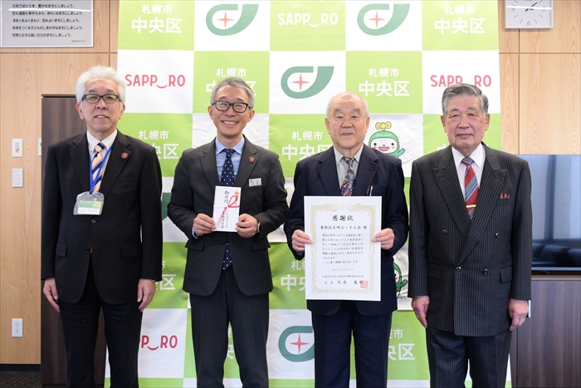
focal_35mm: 36
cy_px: 194
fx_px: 581
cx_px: 290
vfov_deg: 36.9
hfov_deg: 53.1
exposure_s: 1/13
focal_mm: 24
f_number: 5.6
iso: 500
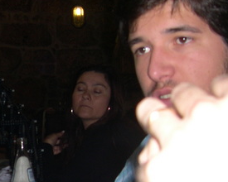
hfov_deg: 16.9
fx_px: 729
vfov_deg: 14.2
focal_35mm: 108
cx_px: -57
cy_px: 153
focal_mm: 8
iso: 100
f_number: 2.8
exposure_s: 1/60
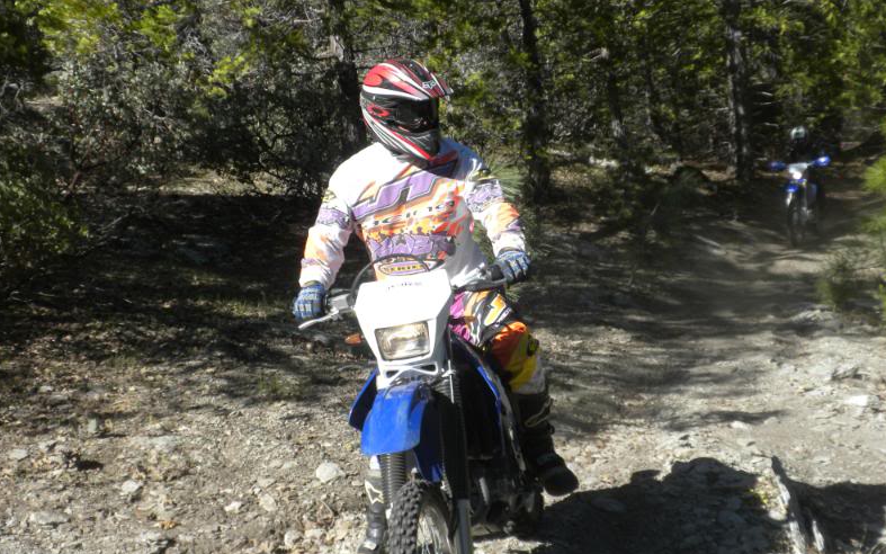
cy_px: 301
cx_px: 447
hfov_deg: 36.3
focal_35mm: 56
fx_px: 1352
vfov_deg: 23.1
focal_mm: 9.1
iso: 77
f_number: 4.3
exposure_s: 1/496
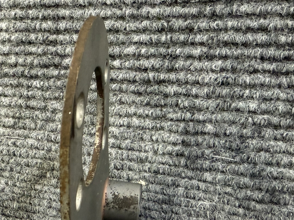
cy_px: 141
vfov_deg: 31.3
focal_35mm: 46
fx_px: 391
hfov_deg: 39.8
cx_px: 65
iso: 500
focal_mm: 2.22
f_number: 2.2
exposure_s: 1/60
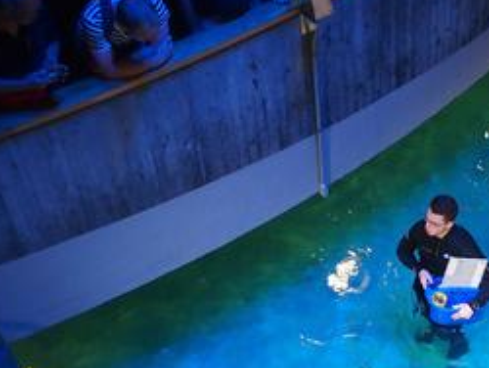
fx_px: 891
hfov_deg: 29.9
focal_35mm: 63
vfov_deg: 23.3
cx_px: 395
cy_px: 215
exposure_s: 1/30
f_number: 2.8
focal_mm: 7.4
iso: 640
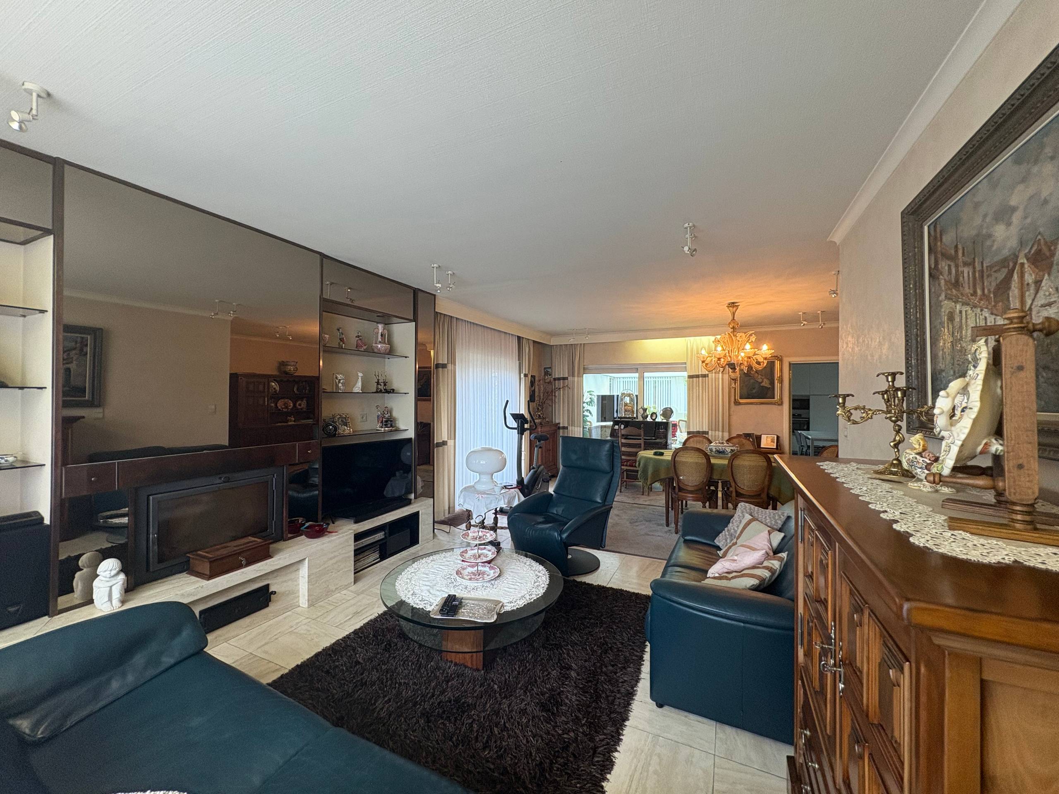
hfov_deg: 102.1
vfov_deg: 85.7
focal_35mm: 14
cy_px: 397
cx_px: 530
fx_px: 428
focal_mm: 2.22
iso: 200
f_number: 2.2
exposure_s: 1/50
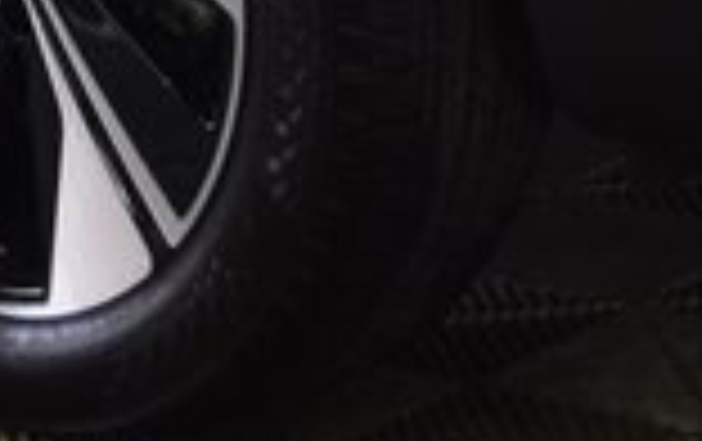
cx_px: -277
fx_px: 5946
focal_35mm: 310
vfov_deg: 4.2
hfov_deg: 6.7
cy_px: -621
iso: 400
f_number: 4.5
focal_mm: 31
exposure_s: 1/80
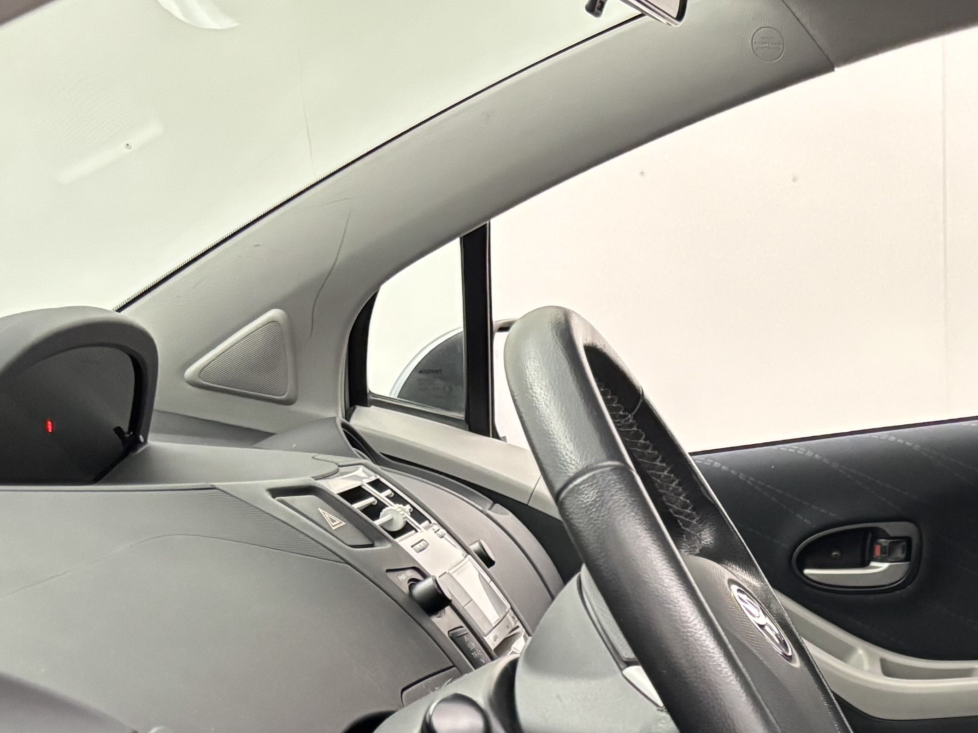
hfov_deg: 25.3
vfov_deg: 19.8
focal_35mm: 70
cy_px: 869
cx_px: 1133
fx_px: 1977
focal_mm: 5.96
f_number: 1.6
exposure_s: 1/42
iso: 500
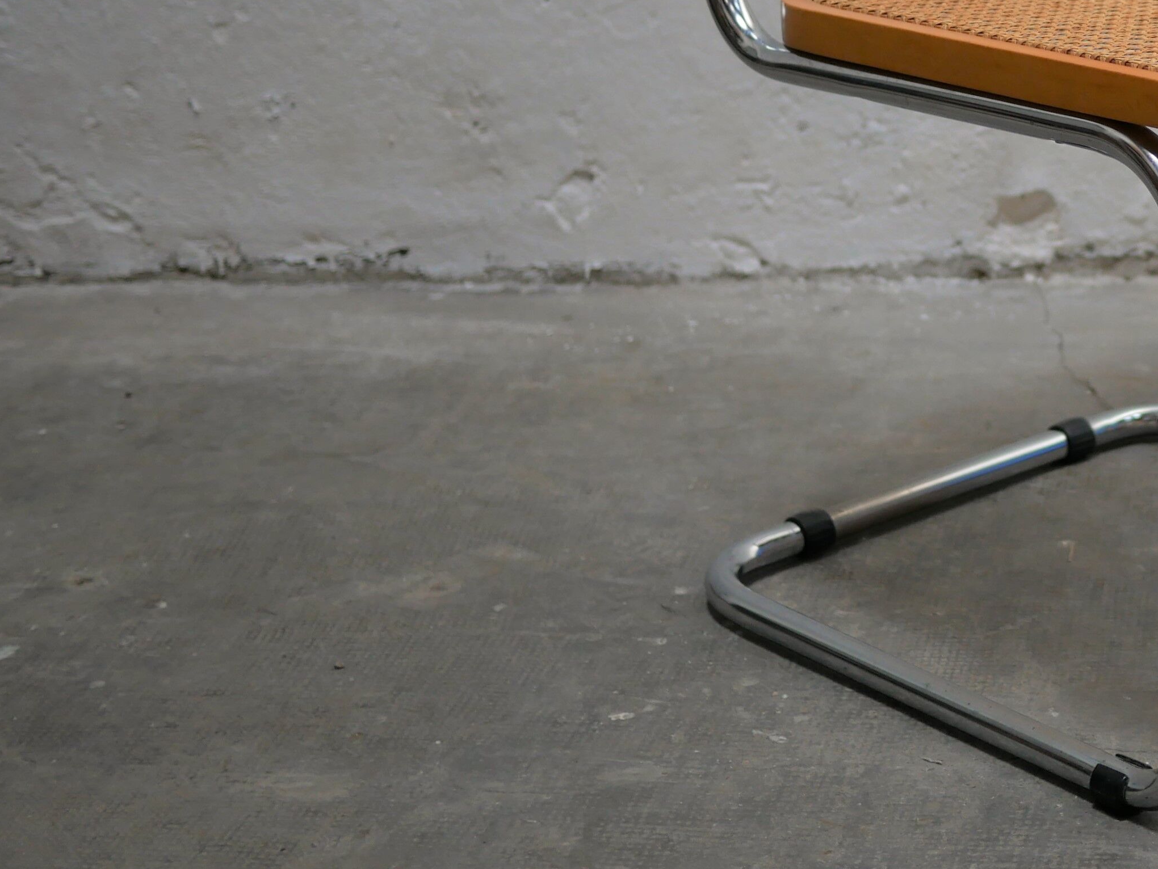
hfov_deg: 21.5
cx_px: 1154
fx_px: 2945
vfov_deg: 16.5
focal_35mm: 88
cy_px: 59
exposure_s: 1/125
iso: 200
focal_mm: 20
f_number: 1.7
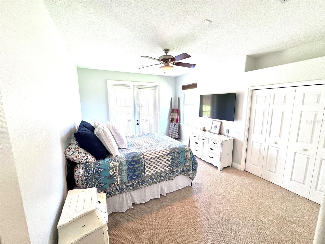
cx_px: 162
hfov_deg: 102.1
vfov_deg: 85.7
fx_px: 131
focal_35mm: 14
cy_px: 122
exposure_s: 1/120
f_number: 2.2
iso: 80
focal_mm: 2.22
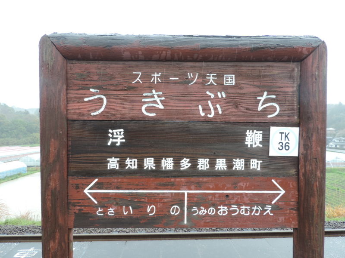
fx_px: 239
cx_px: 172
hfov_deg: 71.6
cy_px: 129
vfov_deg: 56.8
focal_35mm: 24
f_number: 3
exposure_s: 1/125
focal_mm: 4.3
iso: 80
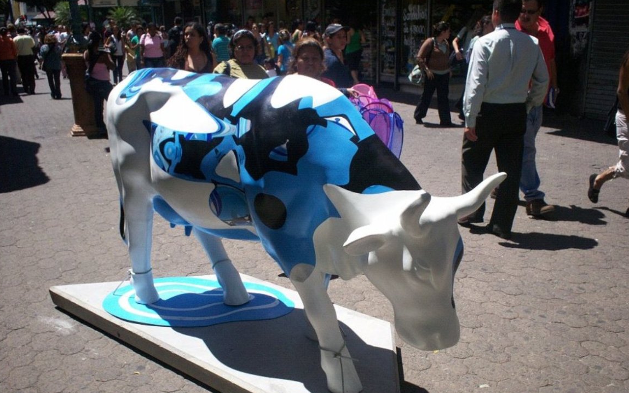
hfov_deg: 50.4
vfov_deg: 32.7
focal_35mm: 39
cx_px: 315
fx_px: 669
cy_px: 221
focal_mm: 6
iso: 100
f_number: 4.5
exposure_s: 1/521
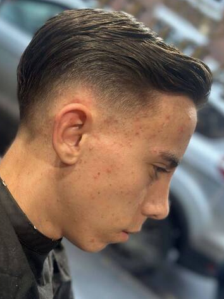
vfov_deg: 31.5
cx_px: 92
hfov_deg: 24.0
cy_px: 111
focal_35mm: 61
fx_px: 526
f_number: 1.78
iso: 80
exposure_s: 1/100
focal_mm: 6.86
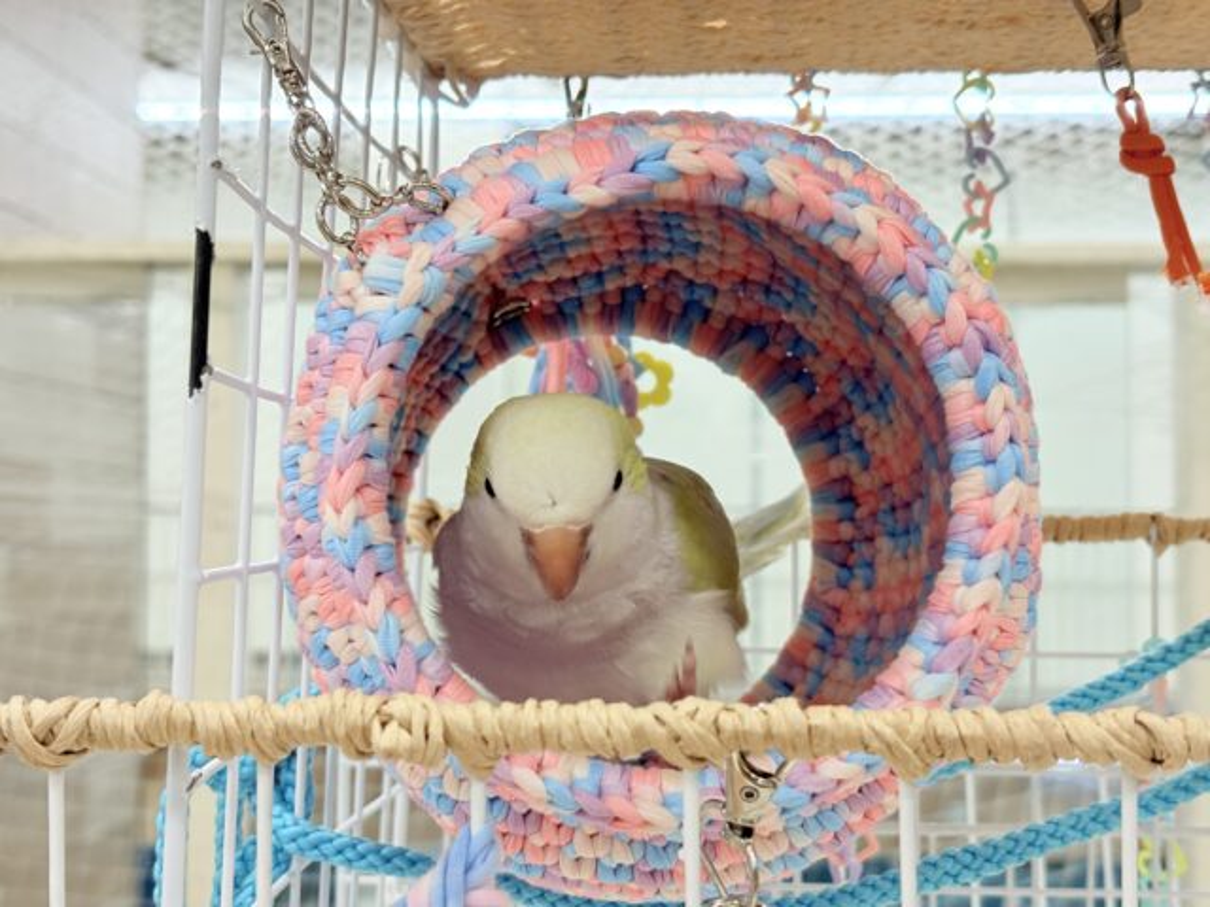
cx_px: 605
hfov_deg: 36.8
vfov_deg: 28.0
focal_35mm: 52
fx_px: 1818
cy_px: 454
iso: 80
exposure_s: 1/100
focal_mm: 5.96
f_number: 1.6
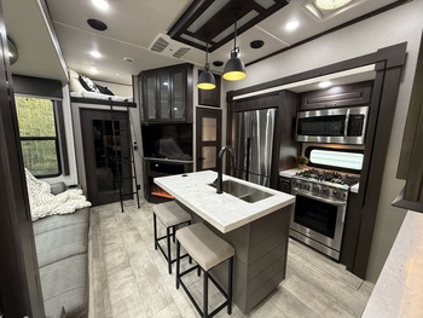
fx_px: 171
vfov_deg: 85.7
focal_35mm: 14
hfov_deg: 102.0
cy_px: 159
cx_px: 212
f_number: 2.2
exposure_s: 1/62
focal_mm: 2.22
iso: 400
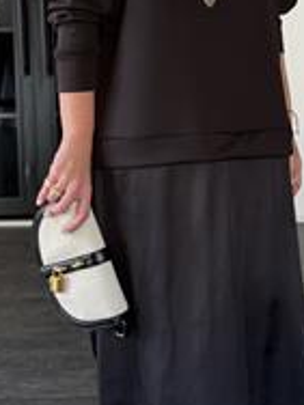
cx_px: 144
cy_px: 115
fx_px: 796
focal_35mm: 68
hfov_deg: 21.6
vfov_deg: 28.3
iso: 200
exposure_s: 1/91
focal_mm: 6.76
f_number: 1.78
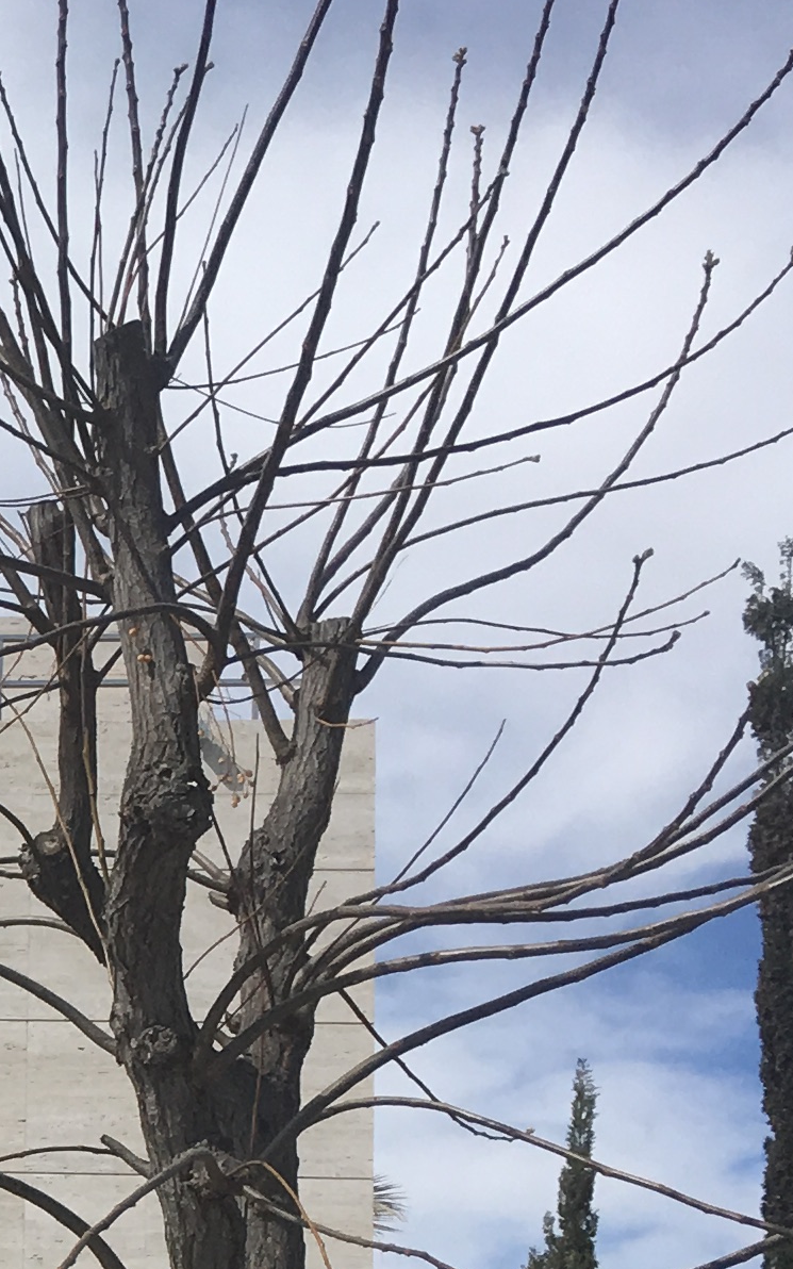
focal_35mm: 104
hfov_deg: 11.1
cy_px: 1446
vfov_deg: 19.1
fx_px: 3596
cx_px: -945
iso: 25
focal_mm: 4.15
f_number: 2.2
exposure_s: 1/2024
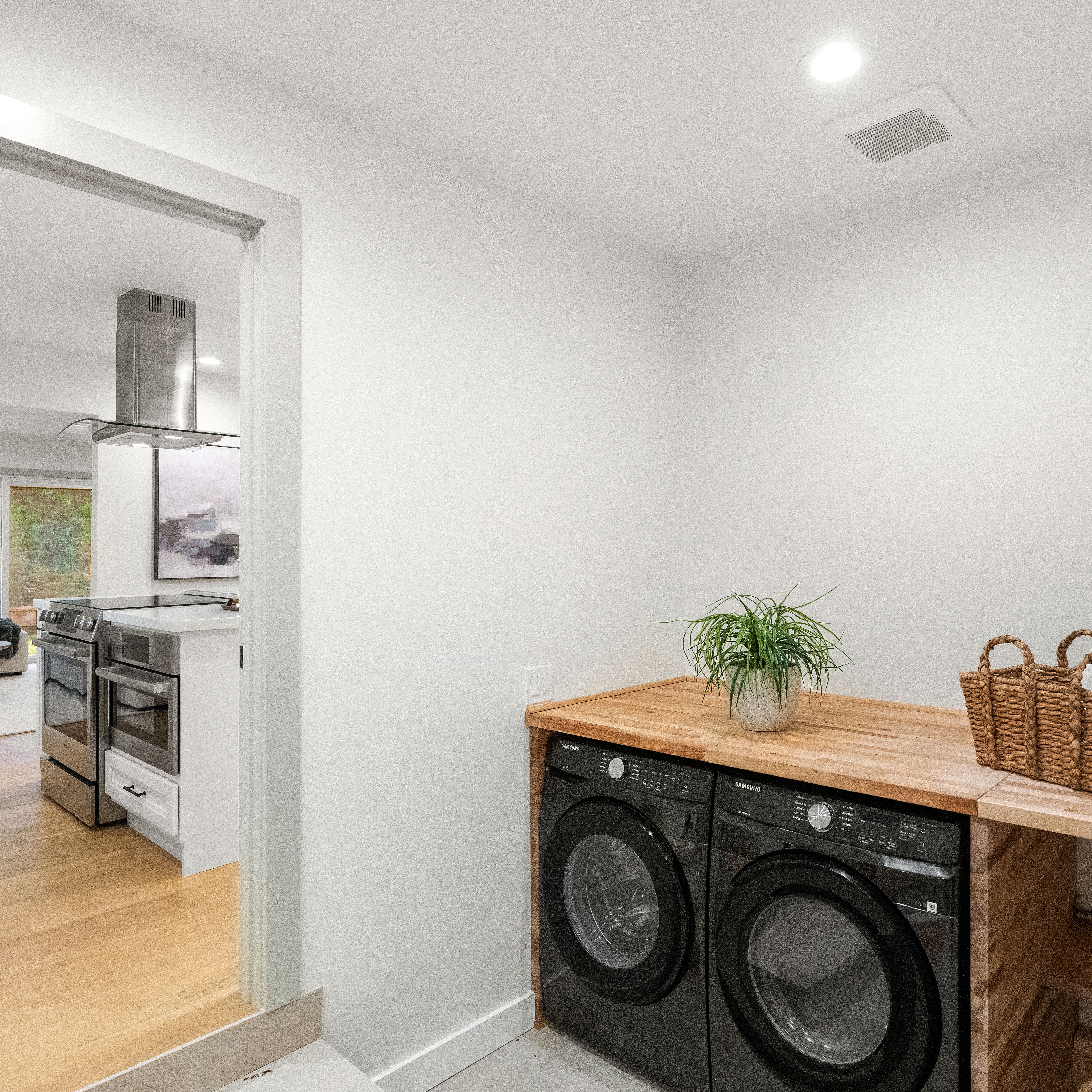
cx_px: 621
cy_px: 560
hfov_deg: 70.1
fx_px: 773
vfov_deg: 70.5
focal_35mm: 22
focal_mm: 16.5
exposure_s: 1/200
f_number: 6.3
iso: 3200
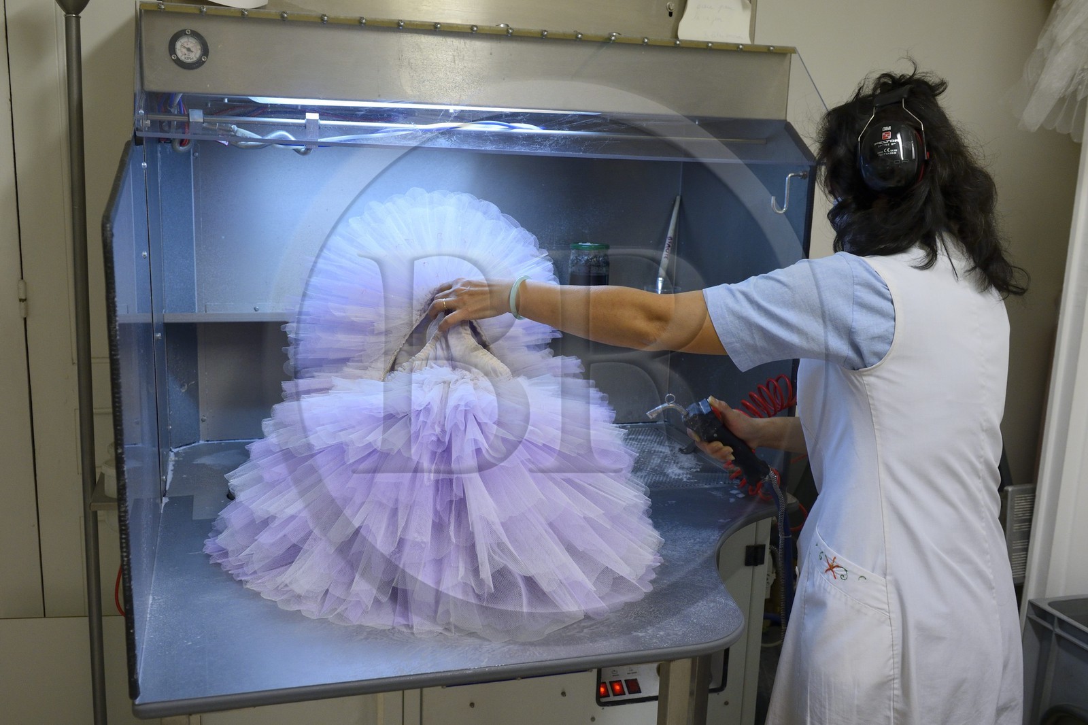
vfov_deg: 41.1
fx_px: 967
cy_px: 362
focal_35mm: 32
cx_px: 544
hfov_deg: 58.7
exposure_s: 1/125
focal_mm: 32
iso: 1600
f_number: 5
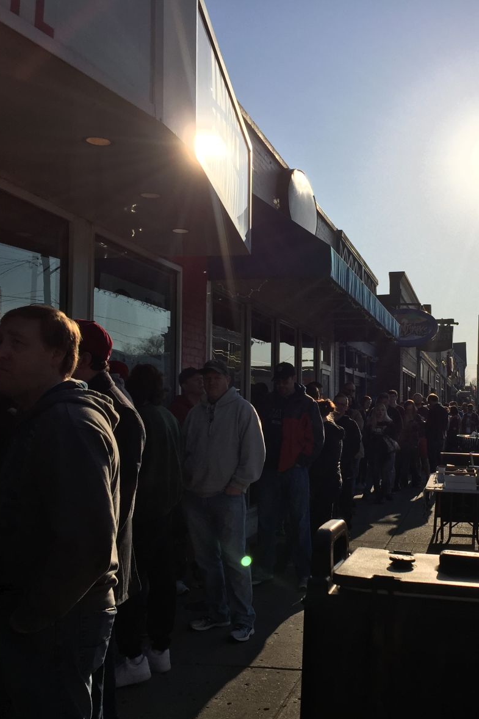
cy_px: 365
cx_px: 382
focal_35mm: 41
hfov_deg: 31.8
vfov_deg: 47.4
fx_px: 818
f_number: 2.2
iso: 32
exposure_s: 1/6623
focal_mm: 4.15
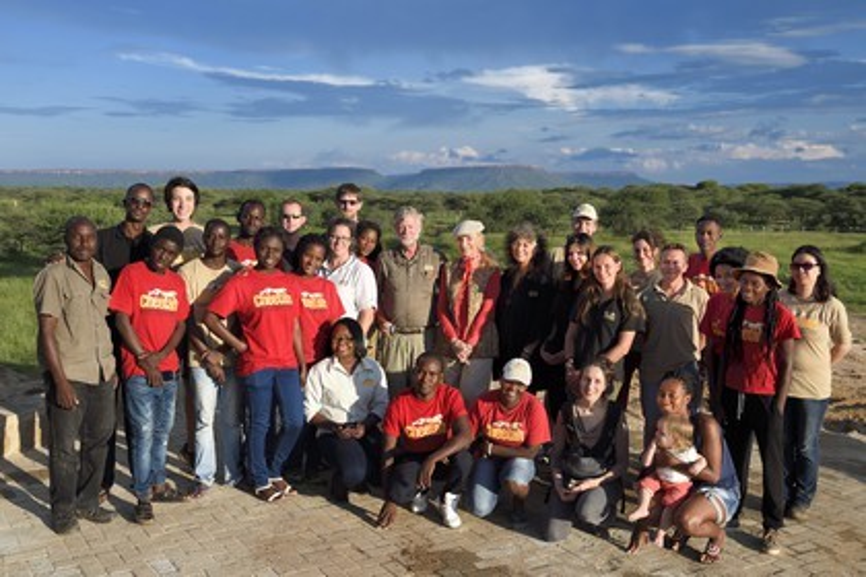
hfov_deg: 54.4
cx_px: 433
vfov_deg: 37.9
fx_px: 842
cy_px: 288
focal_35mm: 35
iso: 200
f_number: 10
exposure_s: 1/250
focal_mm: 35
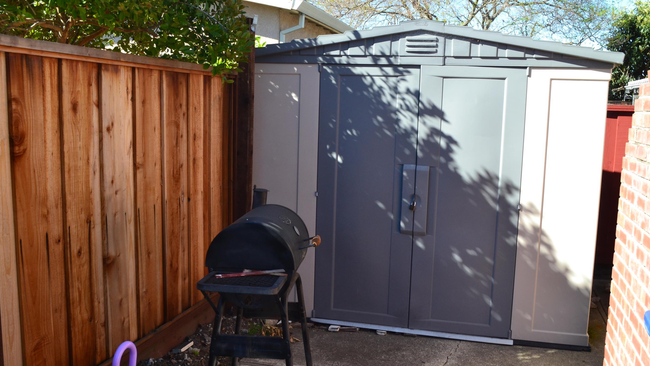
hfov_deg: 56.6
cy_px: 199
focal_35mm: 35
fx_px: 603
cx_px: 323
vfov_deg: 33.7
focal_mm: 22
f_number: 10
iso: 400
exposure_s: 1/200
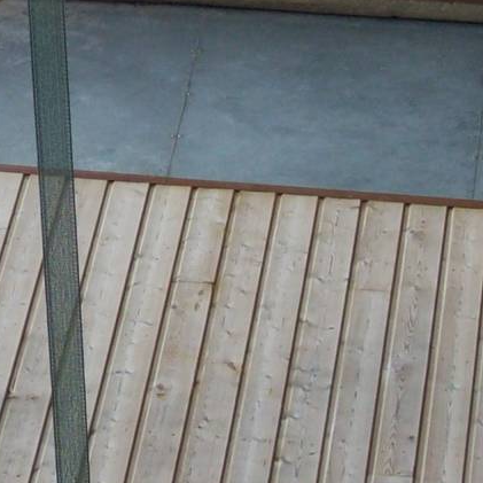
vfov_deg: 7.4
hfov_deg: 7.4
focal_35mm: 235
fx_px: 3710
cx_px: -31
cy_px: 42
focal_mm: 11.6
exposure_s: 1/540
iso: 80
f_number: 3.8
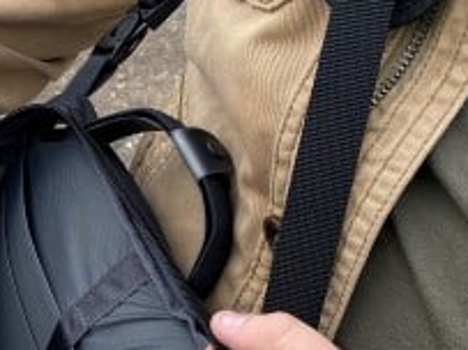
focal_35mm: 82
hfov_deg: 22.3
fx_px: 1108
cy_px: 315
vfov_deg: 17.7
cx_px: -71
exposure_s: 1/182
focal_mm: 4.25
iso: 32
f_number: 1.8
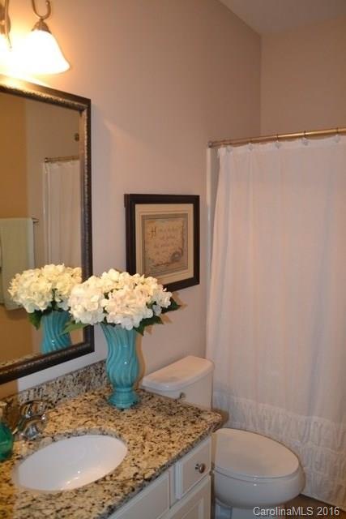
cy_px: 260
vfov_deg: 67.4
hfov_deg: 48.0
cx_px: 173
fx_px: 389
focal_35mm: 27
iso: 800
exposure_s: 1/60
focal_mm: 18
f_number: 3.5
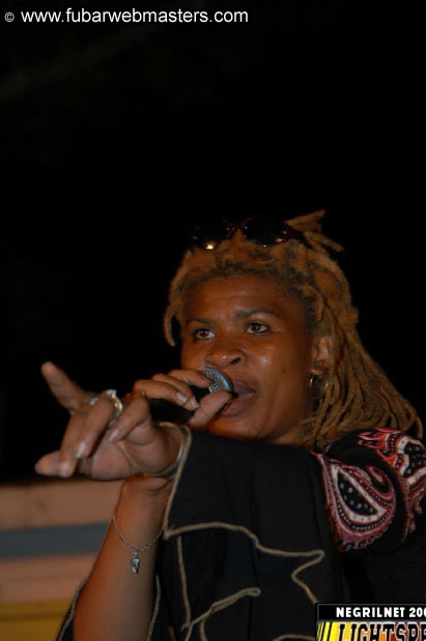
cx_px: 224
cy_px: 324
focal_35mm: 140
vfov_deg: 14.7
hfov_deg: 9.8
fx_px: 2484
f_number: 5
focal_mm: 85
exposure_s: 1/60
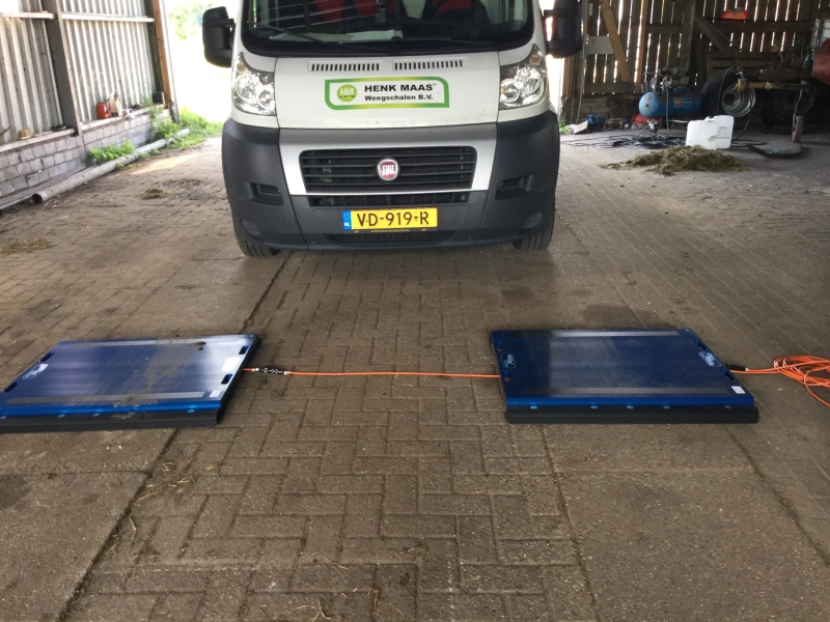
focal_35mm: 31
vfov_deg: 45.4
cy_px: 311
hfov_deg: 58.4
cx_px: 415
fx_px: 743
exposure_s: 1/33
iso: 32
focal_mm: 3.3
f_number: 2.4
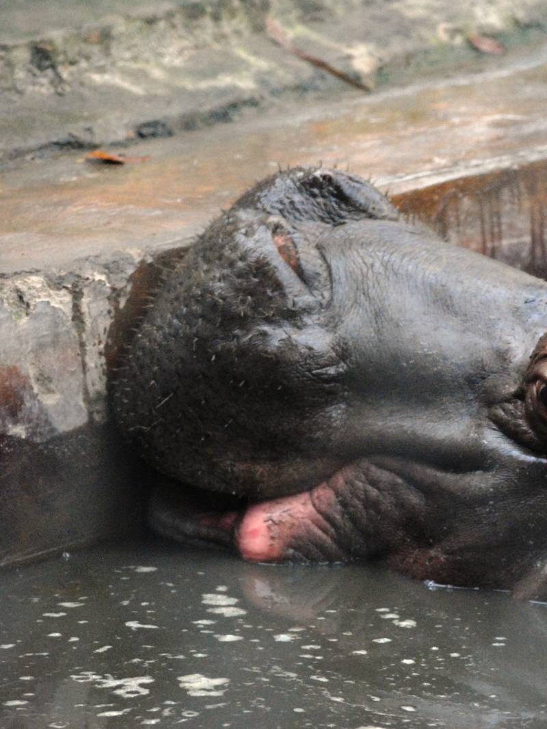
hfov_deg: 4.6
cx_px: 481
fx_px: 6845
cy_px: 363
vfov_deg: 6.1
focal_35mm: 325
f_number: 4.5
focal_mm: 150
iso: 1600
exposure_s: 1/160
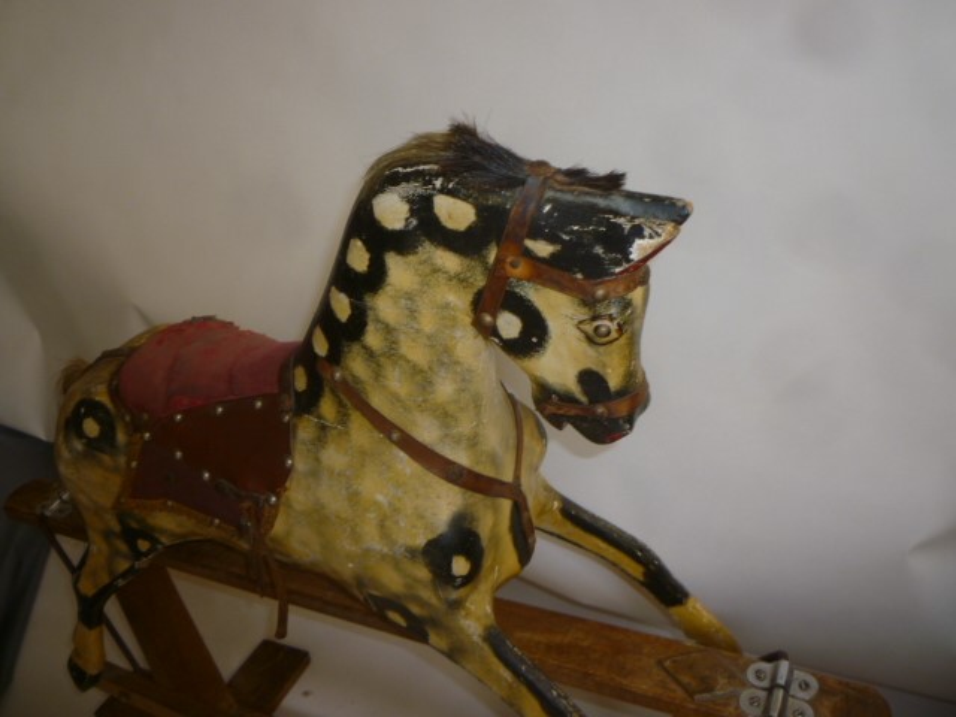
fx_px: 801
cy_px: 358
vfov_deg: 48.2
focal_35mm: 29
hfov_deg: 61.7
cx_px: 478
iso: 100
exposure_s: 1/30
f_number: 3.3
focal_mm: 5.2
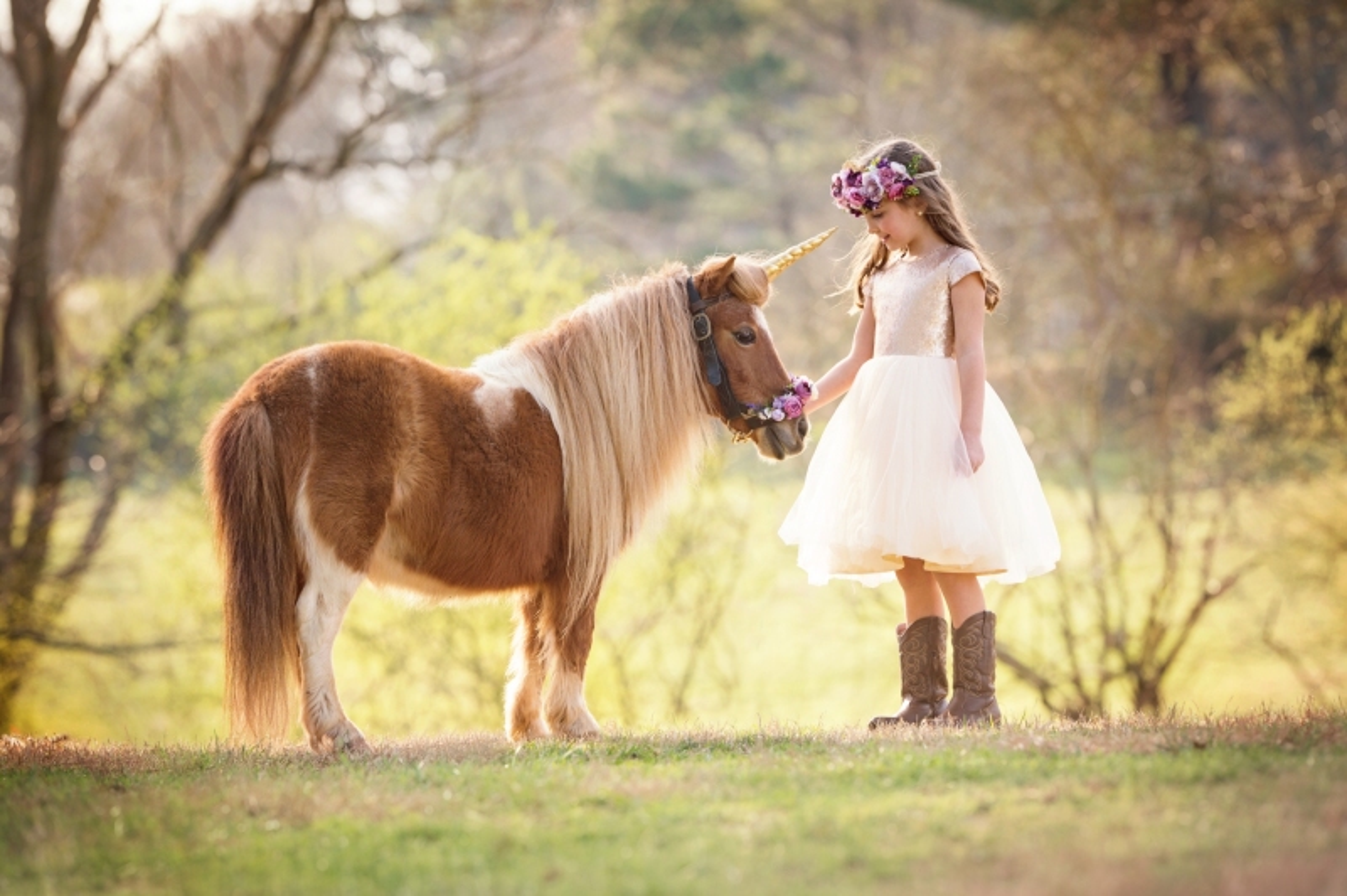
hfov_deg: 10.3
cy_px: 448
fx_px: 7477
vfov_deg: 6.9
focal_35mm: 200
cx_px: 674
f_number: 4.5
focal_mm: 200
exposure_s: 1/640
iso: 400
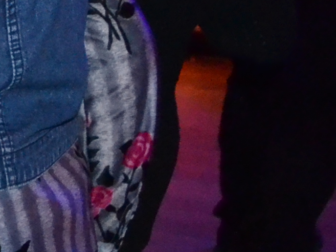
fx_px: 1690
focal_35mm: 174
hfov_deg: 10.0
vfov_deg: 8.4
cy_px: -72
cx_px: -458
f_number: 3.5
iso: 3200
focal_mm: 18
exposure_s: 1/60
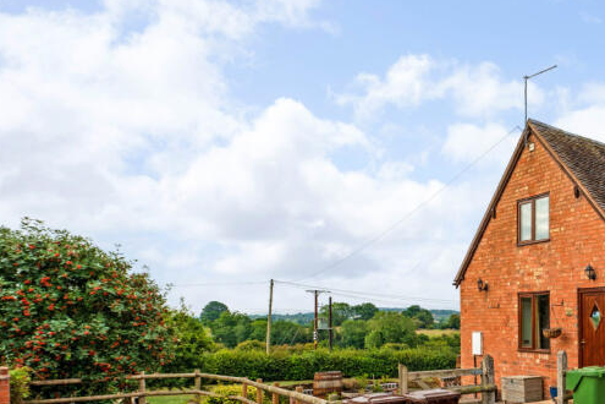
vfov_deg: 40.6
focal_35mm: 31
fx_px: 521
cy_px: 324
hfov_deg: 49.1
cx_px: 607
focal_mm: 15
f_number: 8
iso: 400
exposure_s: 1/800
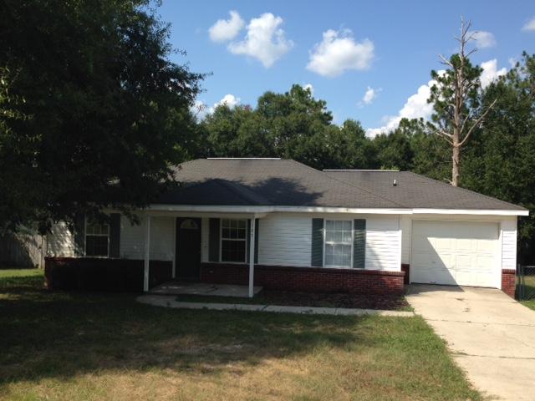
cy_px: 200
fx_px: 510
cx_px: 268
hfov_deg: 55.4
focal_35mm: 33
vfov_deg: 42.9
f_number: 2.4
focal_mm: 4.12
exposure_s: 1/1178
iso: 50
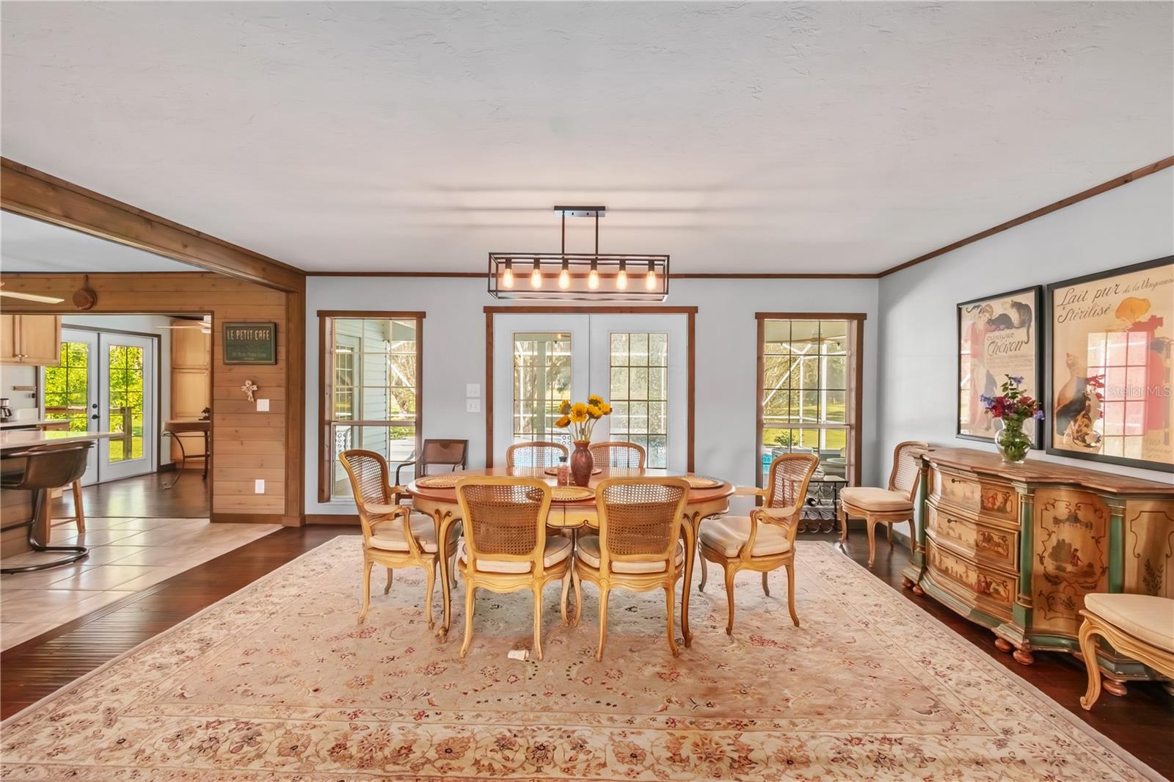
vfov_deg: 77.3
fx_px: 489
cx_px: 587
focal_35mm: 15
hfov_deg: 100.4
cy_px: 391
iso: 250
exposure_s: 1/6
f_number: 9
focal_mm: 10
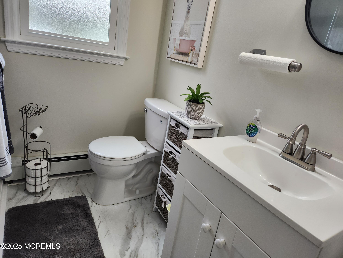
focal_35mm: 23
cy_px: 129
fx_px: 228
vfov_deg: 58.9
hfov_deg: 73.9
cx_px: 172
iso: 160
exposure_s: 1/120
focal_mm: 5.4
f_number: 1.8
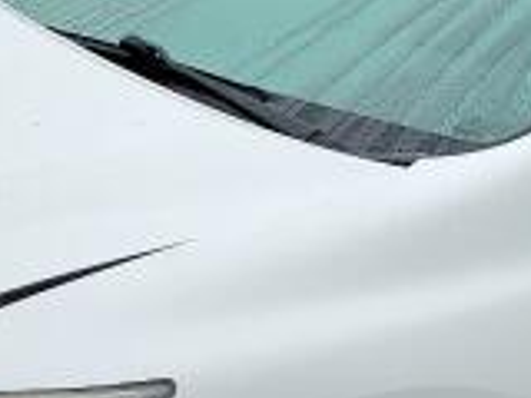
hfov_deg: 15.0
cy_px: 405
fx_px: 1994
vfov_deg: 11.3
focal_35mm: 130
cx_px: 465
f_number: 1.5
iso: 50
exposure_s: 1/769
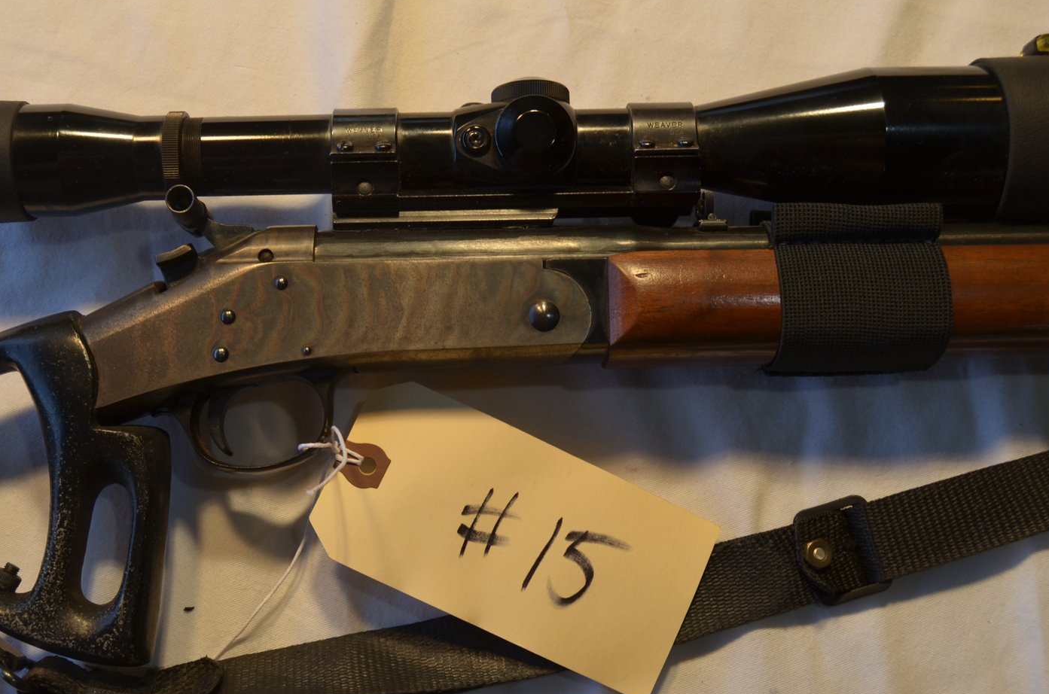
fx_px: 1395
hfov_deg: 41.1
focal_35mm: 48
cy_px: 369
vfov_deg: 27.9
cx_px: 464
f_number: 5.6
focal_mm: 26
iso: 280
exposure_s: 1/125
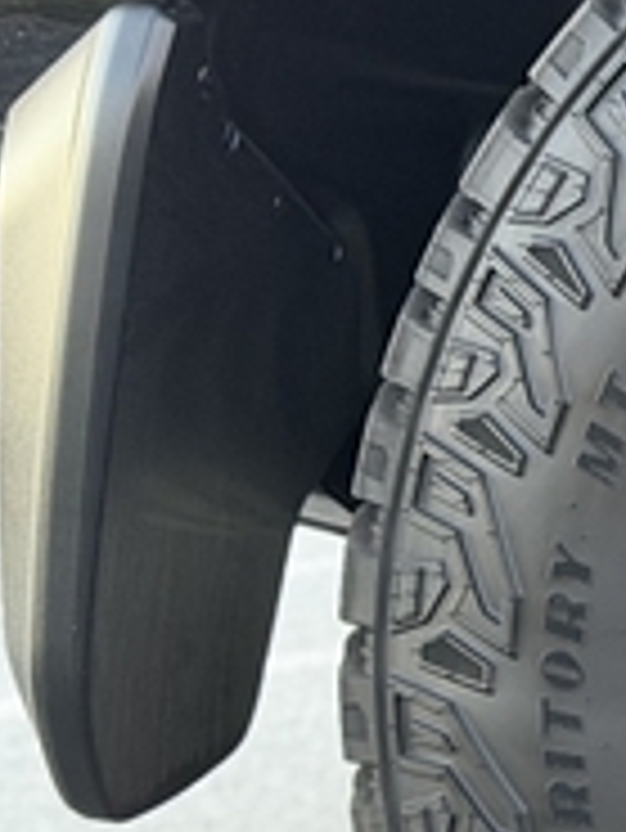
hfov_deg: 8.3
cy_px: 576
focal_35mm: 166
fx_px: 3998
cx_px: 1414
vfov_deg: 11.9
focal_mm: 6.76
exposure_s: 1/38
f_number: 1.78
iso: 500
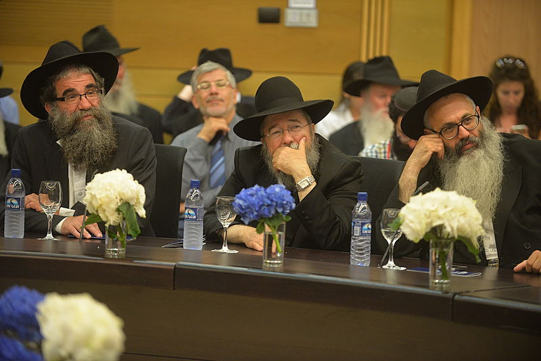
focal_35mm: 155
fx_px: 2330
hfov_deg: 13.2
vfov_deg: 8.9
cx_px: 270
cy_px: 180
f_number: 2.8
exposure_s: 1/160
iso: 2000
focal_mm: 155
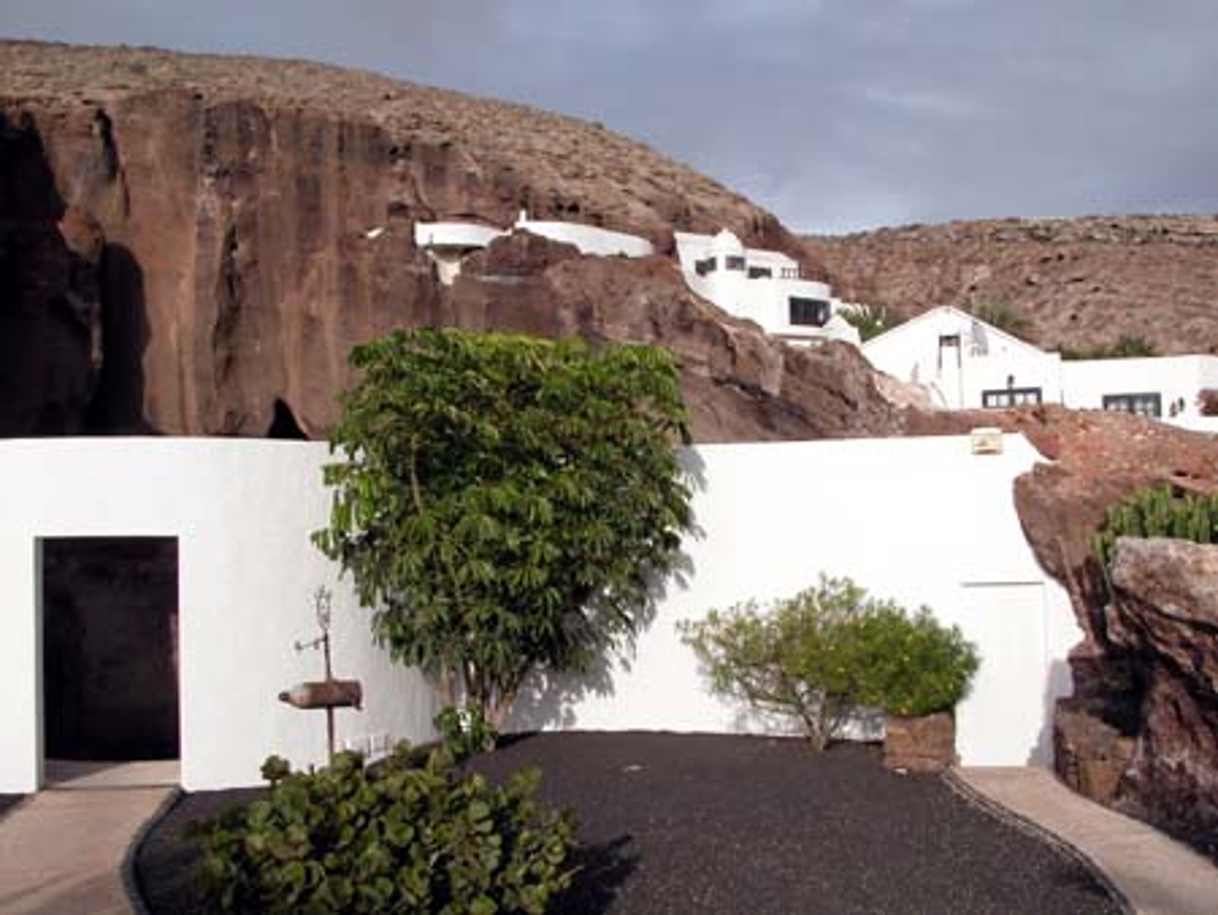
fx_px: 1197
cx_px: 609
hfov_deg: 53.9
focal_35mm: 34
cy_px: 458
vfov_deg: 41.8
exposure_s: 1/250
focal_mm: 8.9
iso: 100
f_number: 8
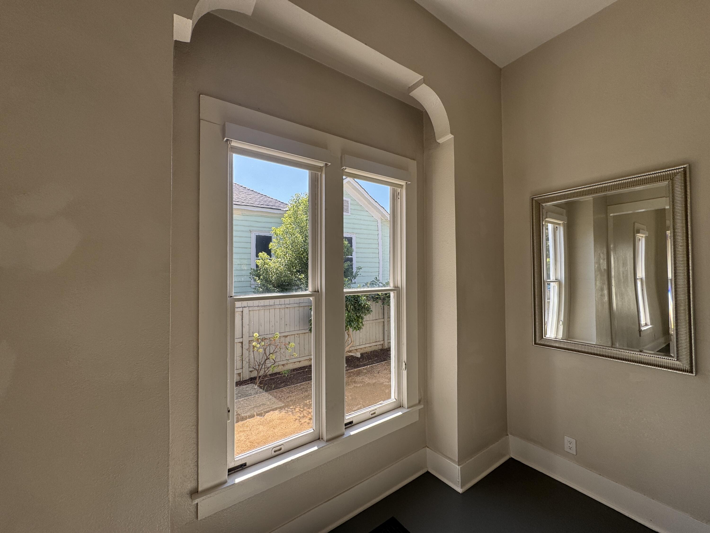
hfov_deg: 102.1
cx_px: 355
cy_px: 266
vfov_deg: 85.7
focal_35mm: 14
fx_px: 287
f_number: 2.2
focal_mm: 2.22
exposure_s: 1/327
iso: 40
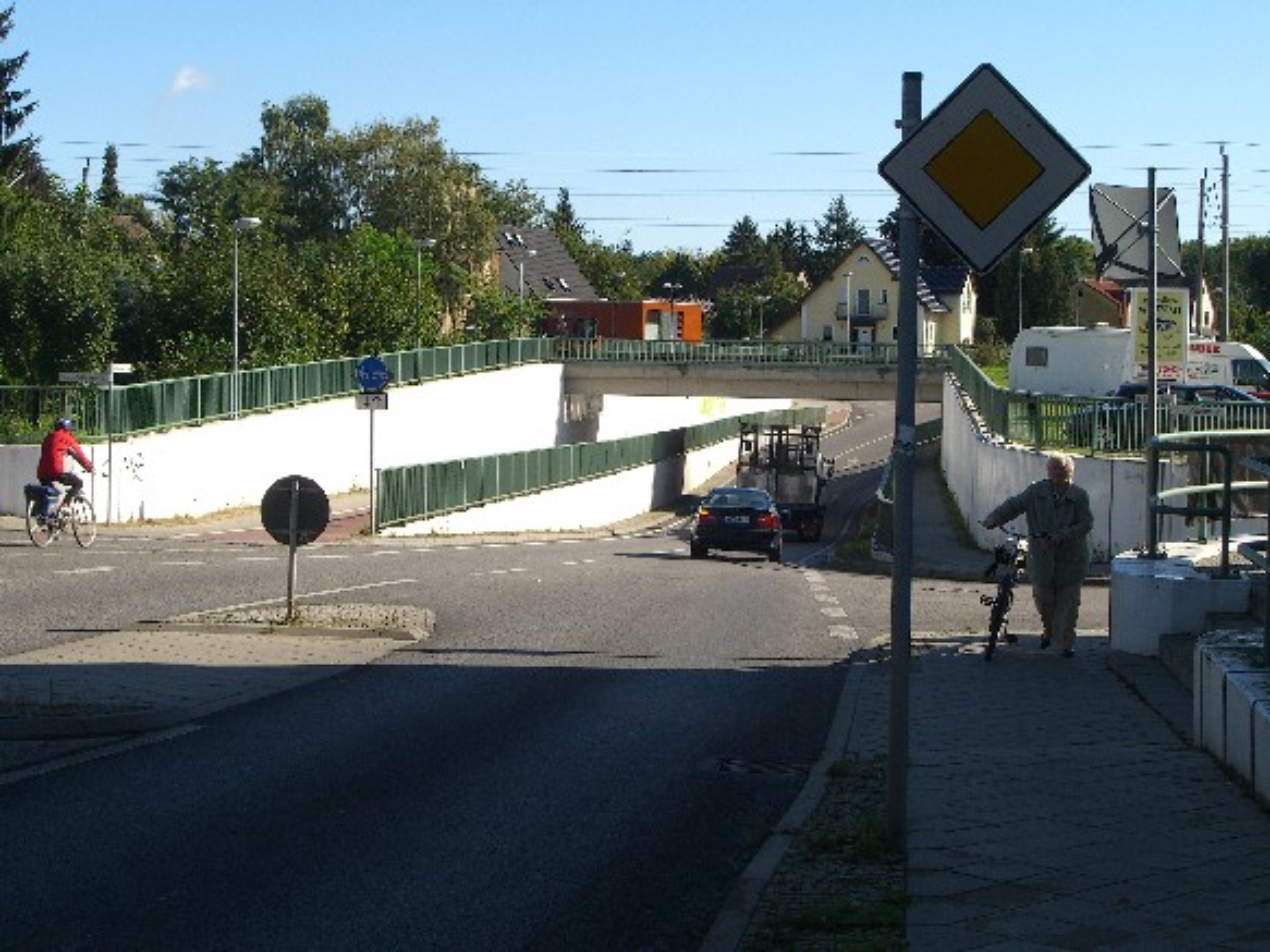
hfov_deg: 28.6
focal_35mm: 68
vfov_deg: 21.6
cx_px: 635
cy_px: 476
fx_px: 2494
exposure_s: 1/320
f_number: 5.6
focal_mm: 14.2
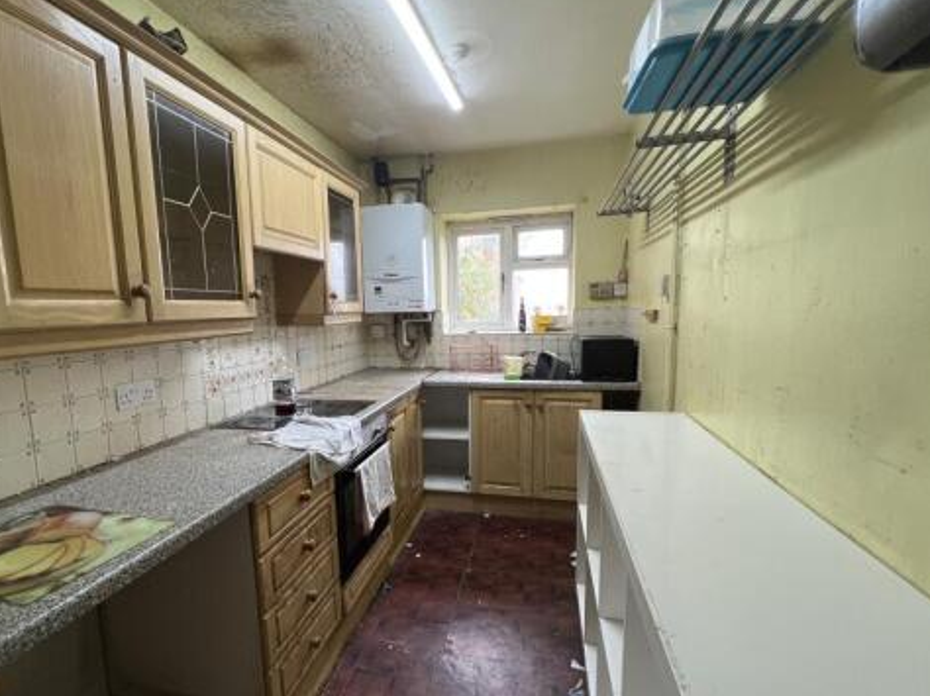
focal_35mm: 16
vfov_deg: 77.9
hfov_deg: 94.4
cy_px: 373
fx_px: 430
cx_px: 433
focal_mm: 1.57
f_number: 1.8
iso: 160
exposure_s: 1/100
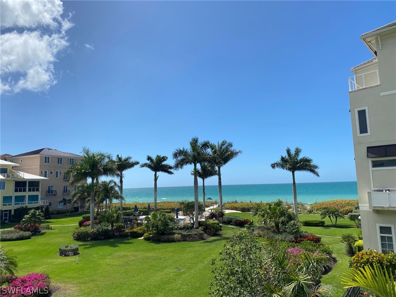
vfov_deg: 53.1
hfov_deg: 67.3
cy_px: 148
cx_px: 198
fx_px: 297
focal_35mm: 26
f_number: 1.8
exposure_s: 1/4608
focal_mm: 4.25
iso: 32
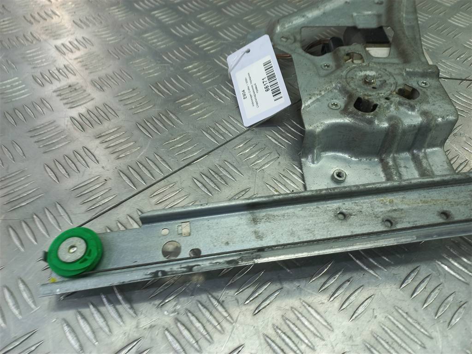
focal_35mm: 25
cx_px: 236
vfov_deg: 54.9
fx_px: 341
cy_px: 177
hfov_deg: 69.4
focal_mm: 4.6
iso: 50
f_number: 1.8
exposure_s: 1/50
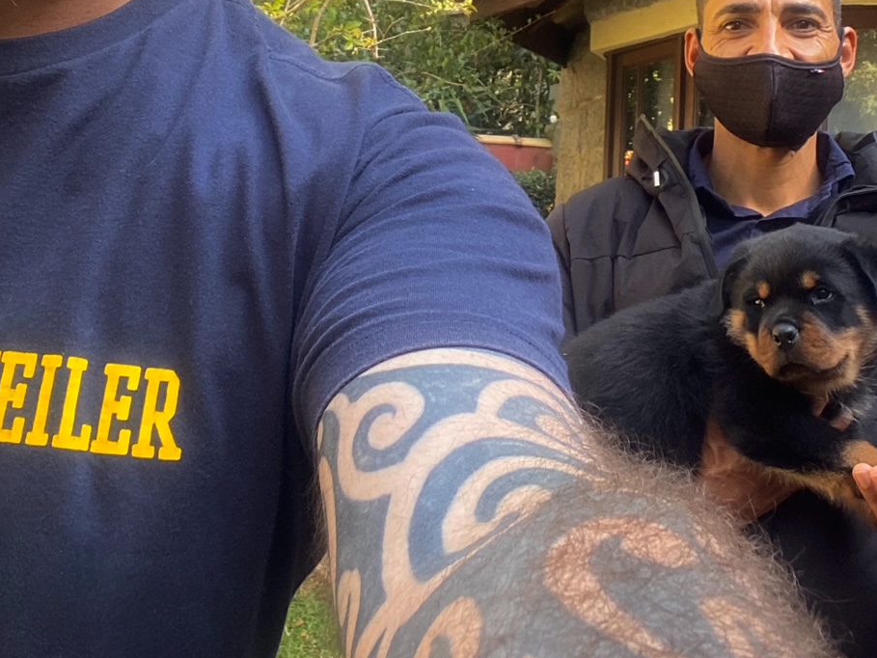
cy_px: 43
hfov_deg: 37.5
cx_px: 464
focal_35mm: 51
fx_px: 1292
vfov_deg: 27.4
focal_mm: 2.71
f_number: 2.2
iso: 100
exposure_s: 1/100
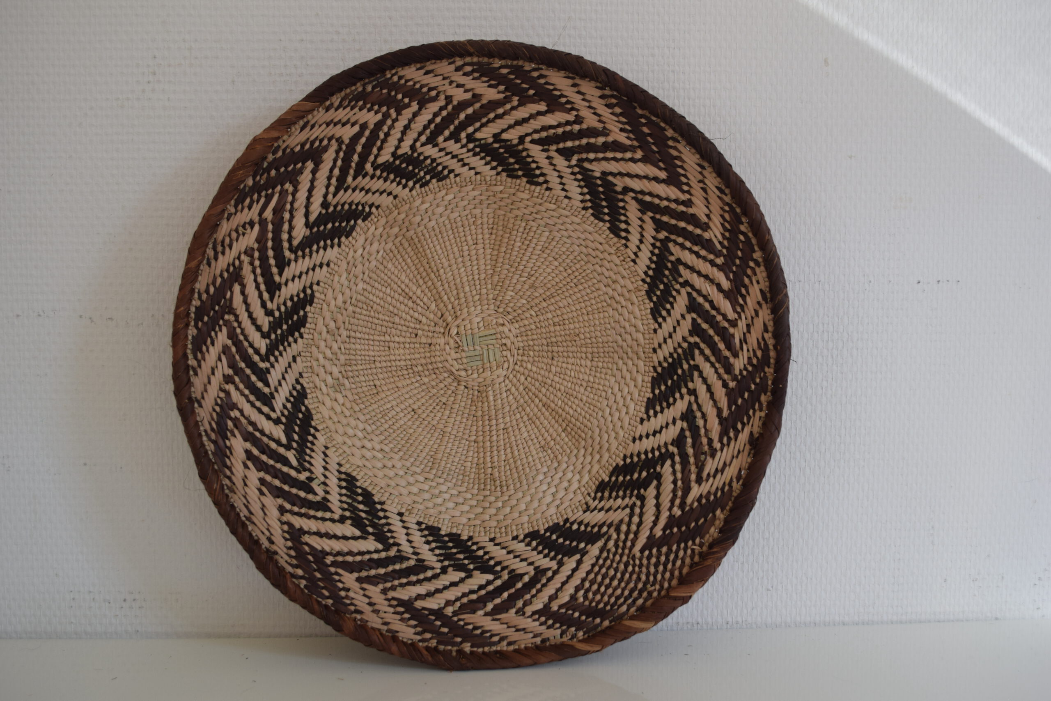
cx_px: 526
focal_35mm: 33
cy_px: 350
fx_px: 963
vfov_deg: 40.0
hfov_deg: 57.2
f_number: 5
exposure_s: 1/100
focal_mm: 22
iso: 400
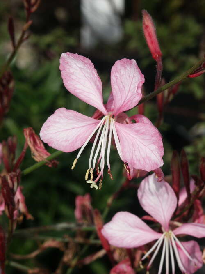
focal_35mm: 200
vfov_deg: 9.9
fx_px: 1580
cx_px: 102
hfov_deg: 7.4
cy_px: 137
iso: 100
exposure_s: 1/250
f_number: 9.5
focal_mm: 50.69
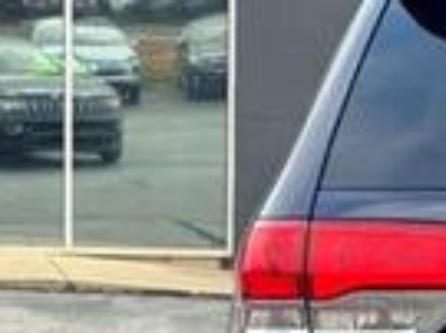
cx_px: 697
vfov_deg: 8.2
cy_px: 359
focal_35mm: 179
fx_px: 2304
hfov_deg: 10.6
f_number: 1.78
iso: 64
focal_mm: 6.76
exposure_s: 1/343
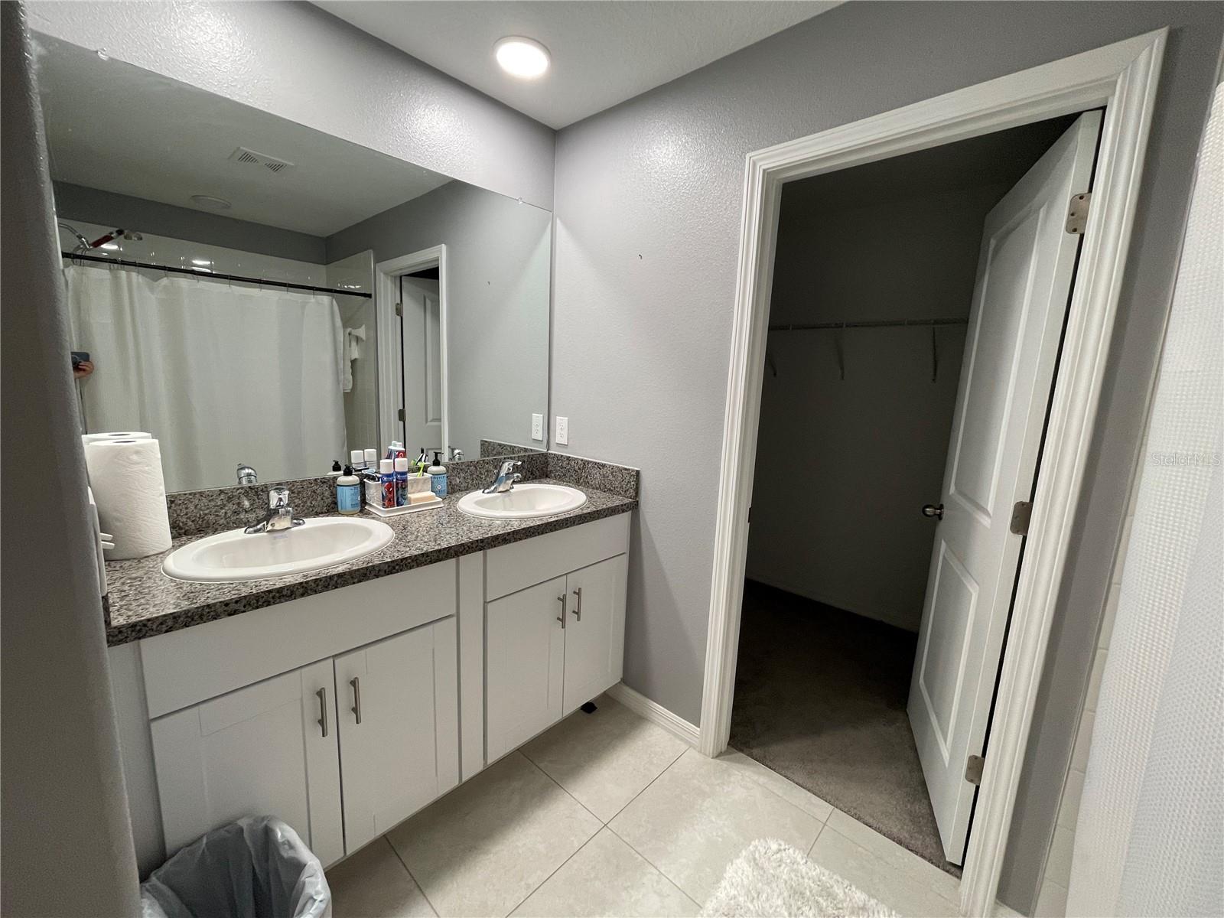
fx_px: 460
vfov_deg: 89.9
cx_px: 612
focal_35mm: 13
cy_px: 459
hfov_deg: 106.2
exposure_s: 1/30
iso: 125
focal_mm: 1.54
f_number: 2.4
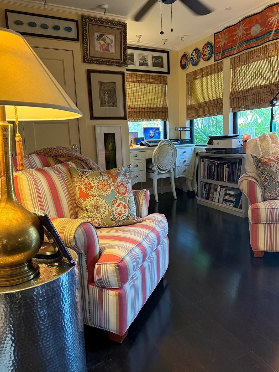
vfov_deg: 67.3
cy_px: 180
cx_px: 148
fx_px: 279
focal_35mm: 26
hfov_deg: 53.0
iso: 500
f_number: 1.78
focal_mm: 6.76
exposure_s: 1/60
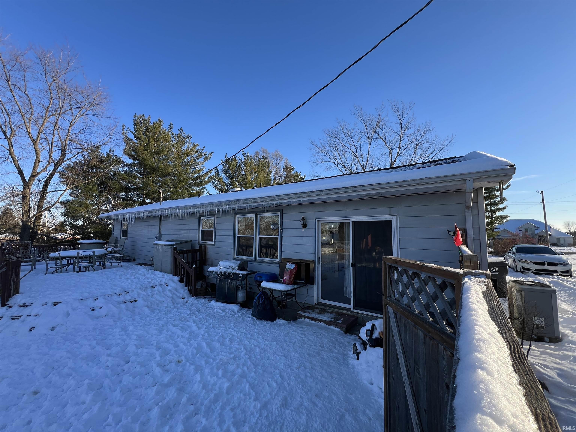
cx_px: 288
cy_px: 216
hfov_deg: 106.2
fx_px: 216
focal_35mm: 13
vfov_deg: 89.9
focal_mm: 1.57
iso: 32
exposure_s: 1/497
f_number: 1.8
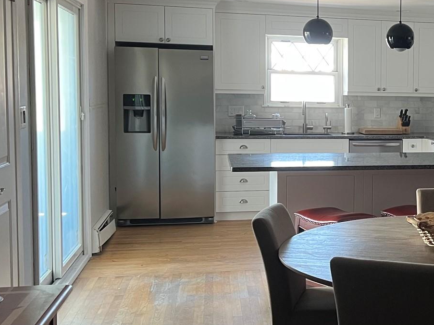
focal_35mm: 59
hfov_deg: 30.4
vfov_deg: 24.8
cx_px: 433
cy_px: 147
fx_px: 740
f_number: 1.5
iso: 125
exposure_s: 1/95
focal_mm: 5.7
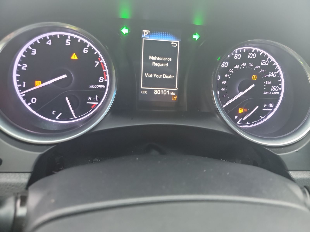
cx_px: 155
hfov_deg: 71.6
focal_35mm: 24
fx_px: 215
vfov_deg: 56.8
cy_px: 116
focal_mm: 6.7
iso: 876
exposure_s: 1/39
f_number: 1.8
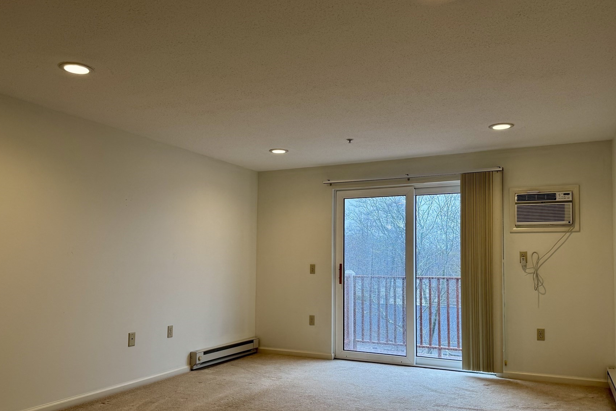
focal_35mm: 30
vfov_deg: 43.5
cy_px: 237
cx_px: 301
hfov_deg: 61.9
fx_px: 513
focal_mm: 6.76
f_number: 1.78
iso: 100
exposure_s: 1/120
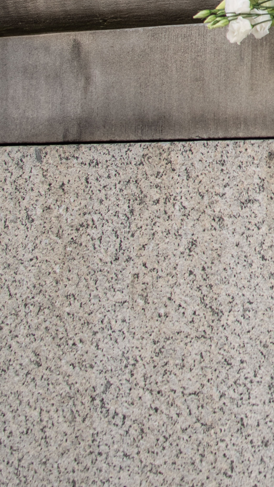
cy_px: -91
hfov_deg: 7.5
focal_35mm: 153
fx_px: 1976
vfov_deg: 13.7
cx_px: 622
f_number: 4
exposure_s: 1/800
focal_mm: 36
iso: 200
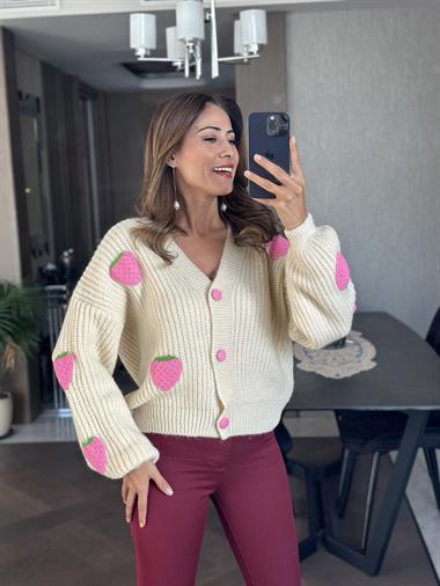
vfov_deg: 39.6
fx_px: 813
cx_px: 220
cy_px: 293
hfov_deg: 30.3
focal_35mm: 48
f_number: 1.78
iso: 100
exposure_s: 1/121
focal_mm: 6.86
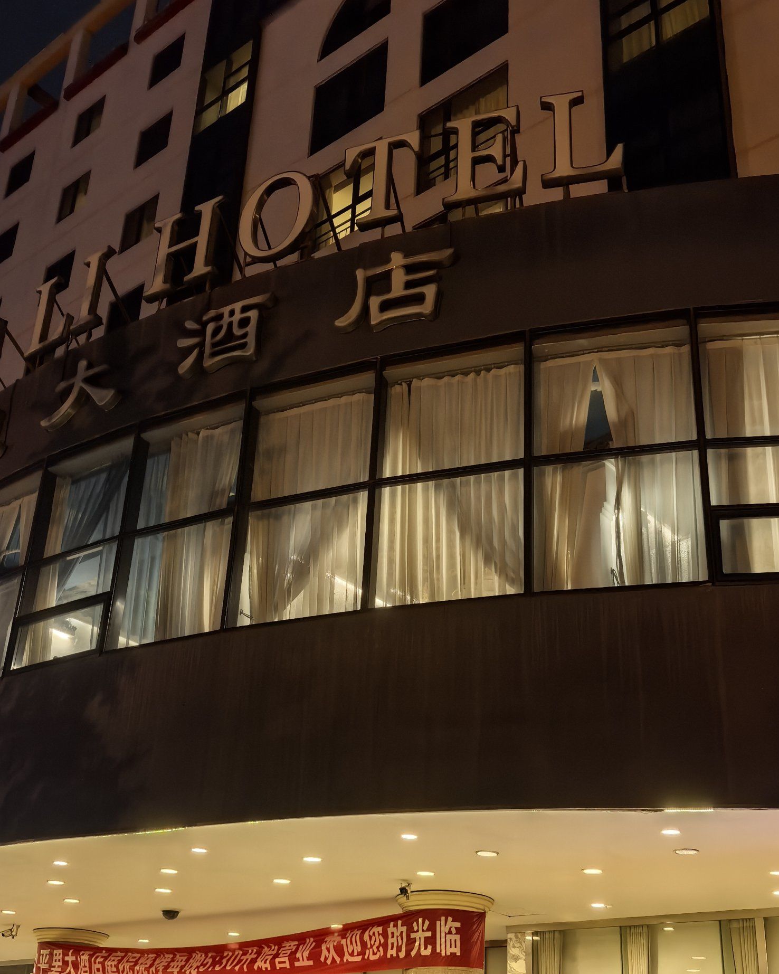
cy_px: 611
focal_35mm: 39
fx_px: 1124
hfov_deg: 38.2
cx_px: 355
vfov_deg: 46.4
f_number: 1.4
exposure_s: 1/33.3
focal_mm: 6.98
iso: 250
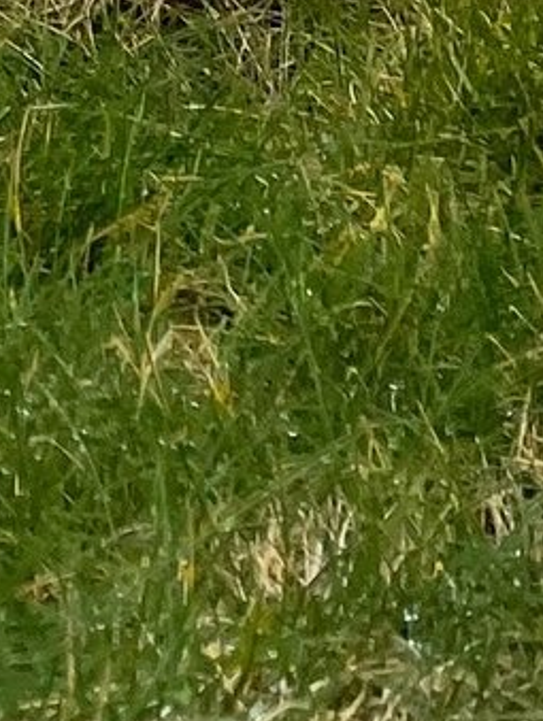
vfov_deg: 8.0
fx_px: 4092
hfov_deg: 6.7
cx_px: -1261
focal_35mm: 196
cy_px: -1711
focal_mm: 5.1
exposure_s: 1/1164
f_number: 1.6
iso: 32
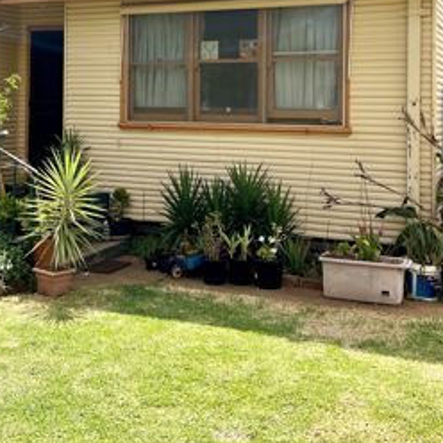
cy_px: 88
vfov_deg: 32.5
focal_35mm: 51
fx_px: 738
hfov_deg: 33.2
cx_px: 154
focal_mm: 5.7
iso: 50
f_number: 1.5
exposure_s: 1/8000
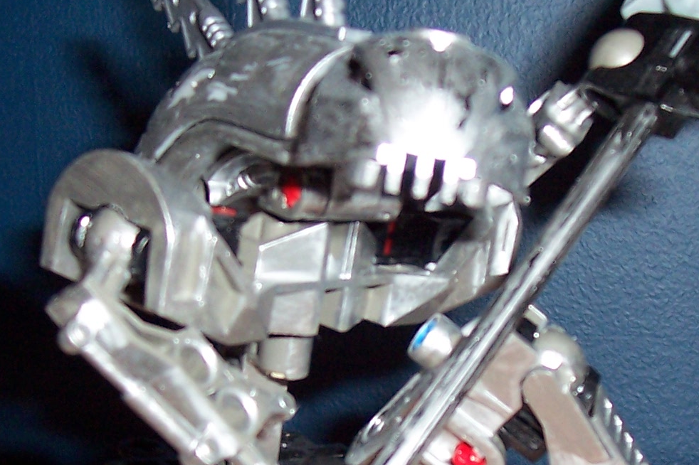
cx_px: 404
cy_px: 344
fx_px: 1611
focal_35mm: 83
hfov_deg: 24.5
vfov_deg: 16.4
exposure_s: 1/60
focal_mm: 5.6
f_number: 2.7
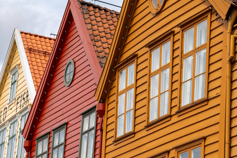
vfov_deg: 11.2
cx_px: 174
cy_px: 117
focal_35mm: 122
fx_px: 803
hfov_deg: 16.7
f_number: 4.5
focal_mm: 50
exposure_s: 1/1000
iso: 100
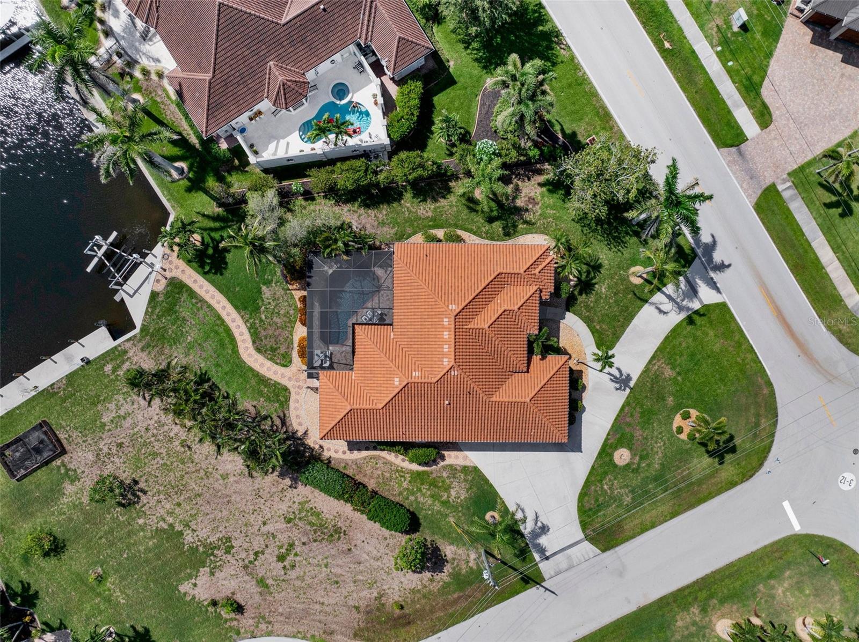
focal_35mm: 24
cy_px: 321
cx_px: 430
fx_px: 595
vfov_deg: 56.7
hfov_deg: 71.6
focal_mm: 12.29
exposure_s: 1/160
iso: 100
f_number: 2.8
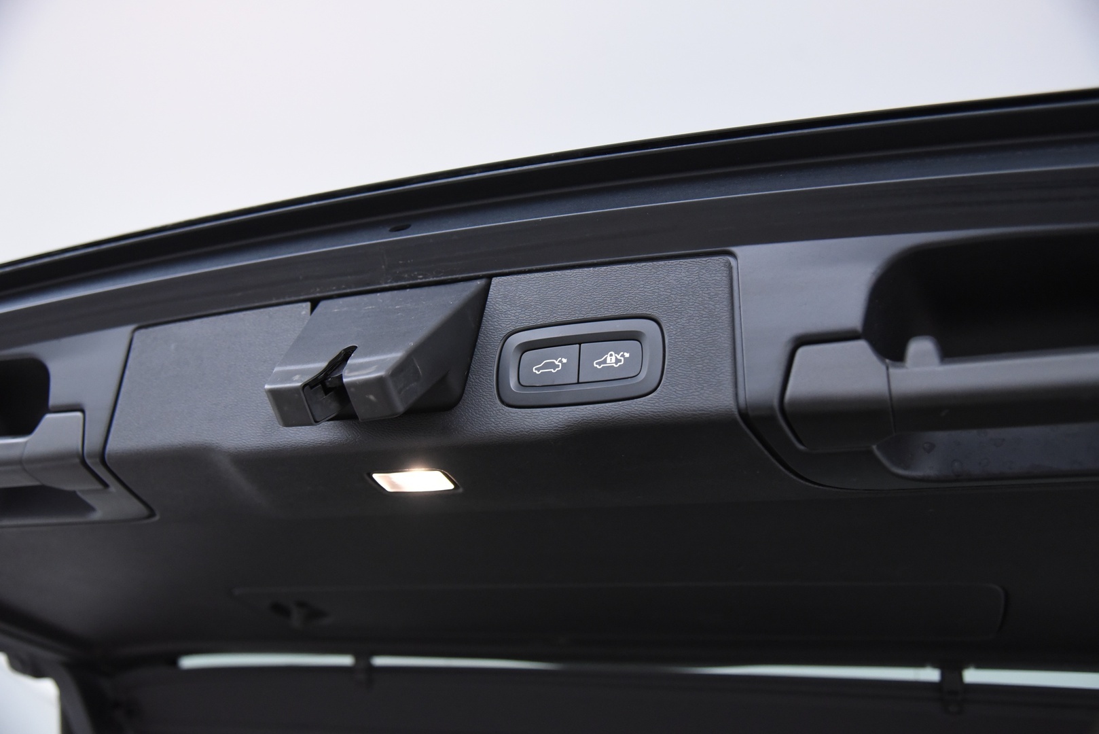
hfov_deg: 55.8
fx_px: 1038
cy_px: 367
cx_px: 550
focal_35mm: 34
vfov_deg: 38.9
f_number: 4
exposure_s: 1/160
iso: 4000
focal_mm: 34
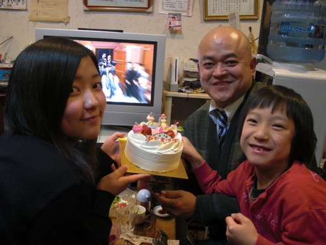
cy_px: 122
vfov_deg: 39.7
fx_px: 339
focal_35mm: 36
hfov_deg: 51.4
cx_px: 163
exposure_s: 1/13
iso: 200
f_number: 2.8
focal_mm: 6.3
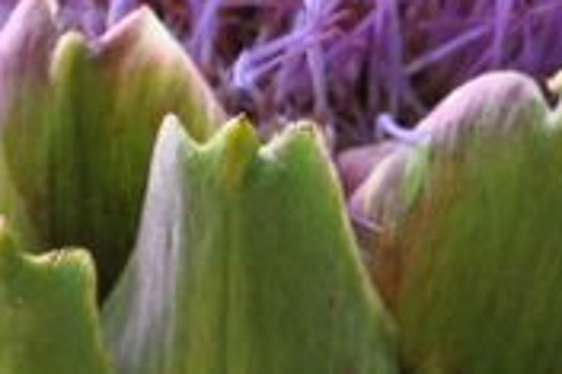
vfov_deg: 1.8
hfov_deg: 2.8
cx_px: 380
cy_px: 176
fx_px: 11571
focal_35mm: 742
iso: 400
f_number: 5.6
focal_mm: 85
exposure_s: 1/80
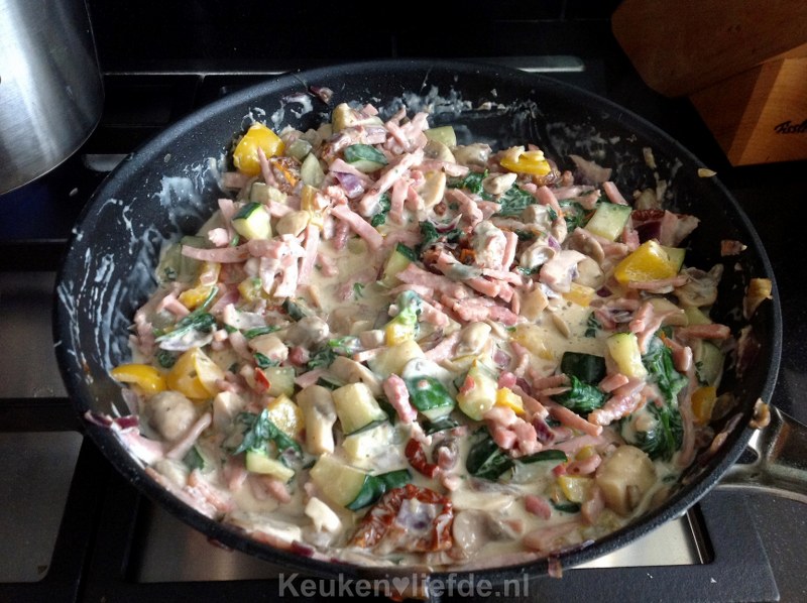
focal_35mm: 35
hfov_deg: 52.7
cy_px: 302
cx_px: 404
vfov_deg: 40.6
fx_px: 815
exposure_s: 1/15
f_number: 2.4
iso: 250
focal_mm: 4.28
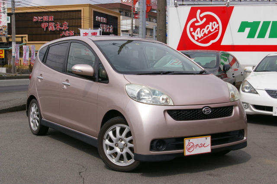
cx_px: 138
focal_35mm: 52
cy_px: 92
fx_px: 404
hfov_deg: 37.9
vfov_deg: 25.7
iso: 200
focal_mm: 35
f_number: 9.5
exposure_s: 1/350
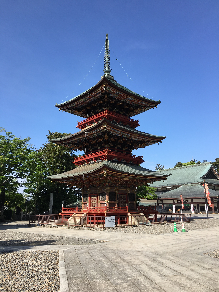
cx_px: 110
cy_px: 146
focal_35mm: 29
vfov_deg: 61.7
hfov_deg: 48.2
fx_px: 245
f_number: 2.2
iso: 25
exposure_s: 1/1183
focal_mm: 4.15
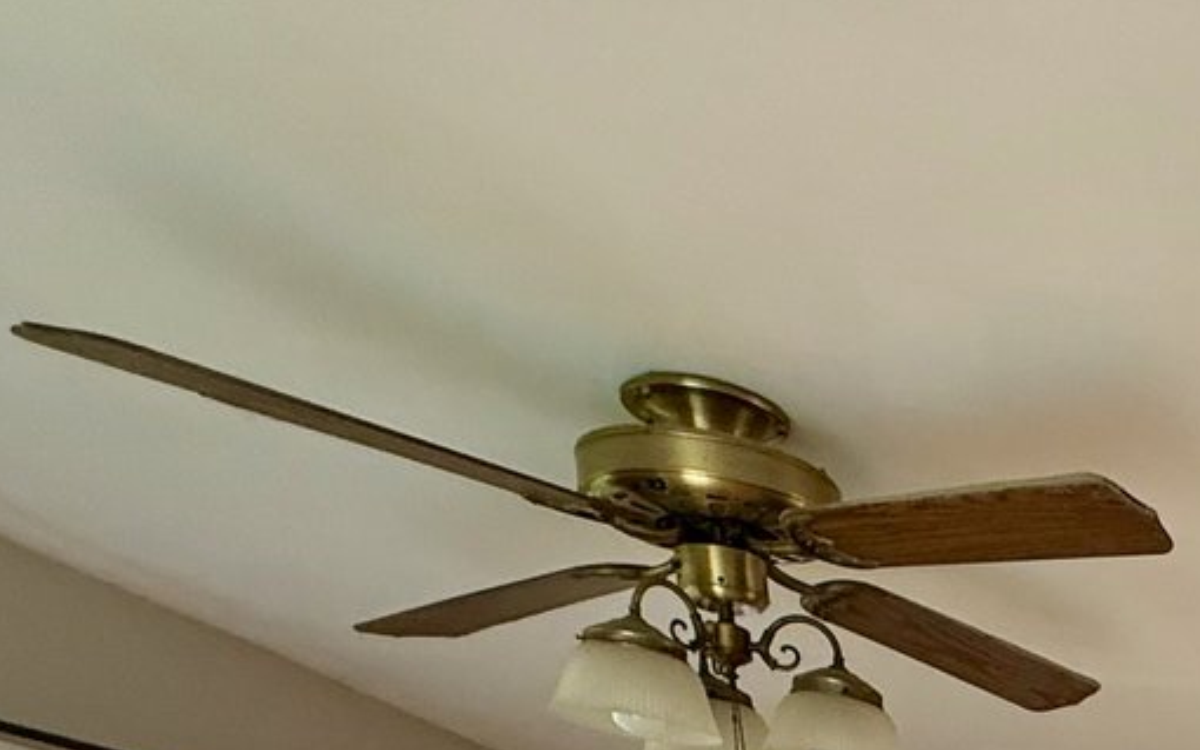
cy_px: 1318
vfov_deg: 21.0
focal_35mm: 44
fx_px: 1439
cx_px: 1582
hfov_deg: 32.8
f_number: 2.2
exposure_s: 1/60
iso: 320
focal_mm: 2.22
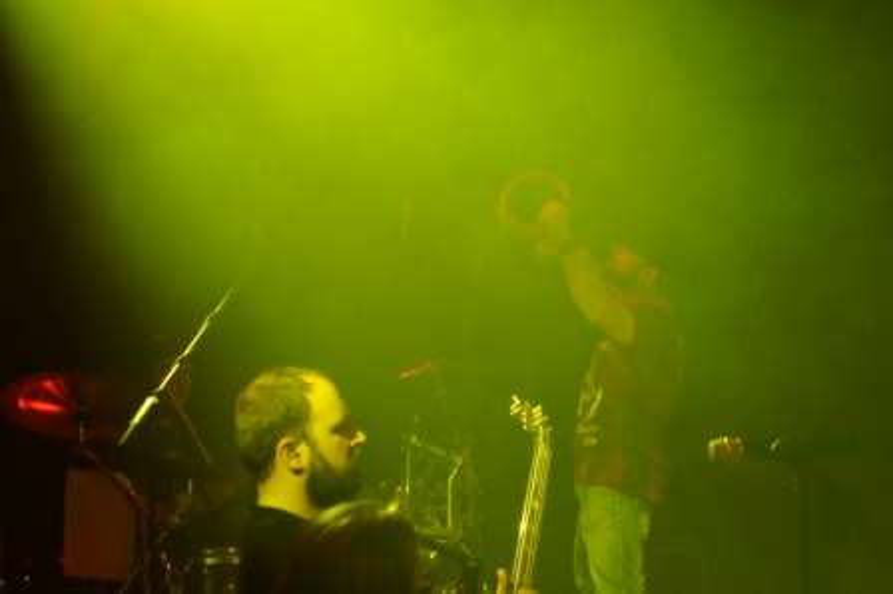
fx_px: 1859
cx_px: 446
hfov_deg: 27.0
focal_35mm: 75
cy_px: 297
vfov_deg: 18.2
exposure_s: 1/80
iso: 1600
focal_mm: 50
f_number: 4.5
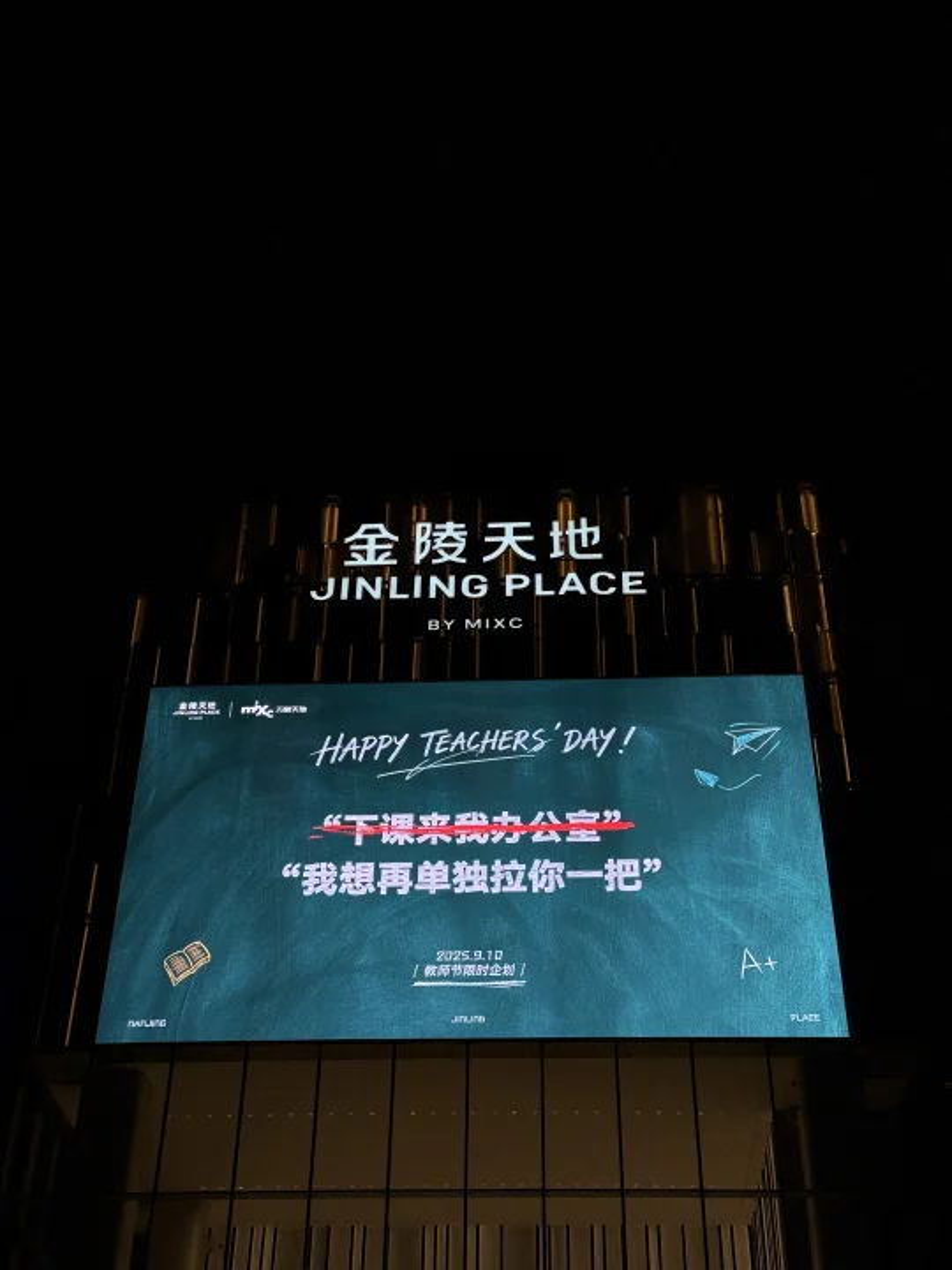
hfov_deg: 30.3
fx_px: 1760
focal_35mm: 48
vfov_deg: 39.7
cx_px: 476
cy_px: 635
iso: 64
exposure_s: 1/1403
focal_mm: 6.76
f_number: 1.78
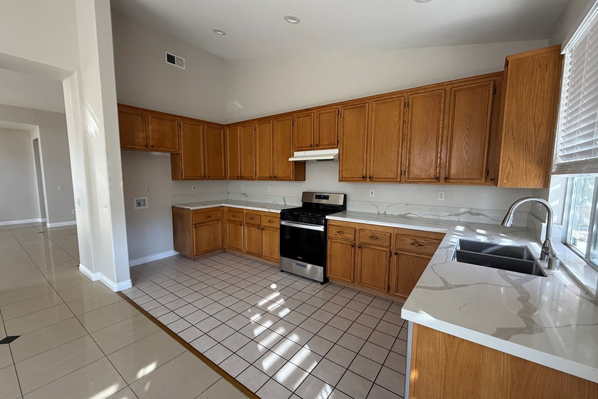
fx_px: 249
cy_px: 200
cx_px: 295
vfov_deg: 77.3
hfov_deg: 100.4
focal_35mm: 15
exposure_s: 1/99
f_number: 2.2
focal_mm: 2.22
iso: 125
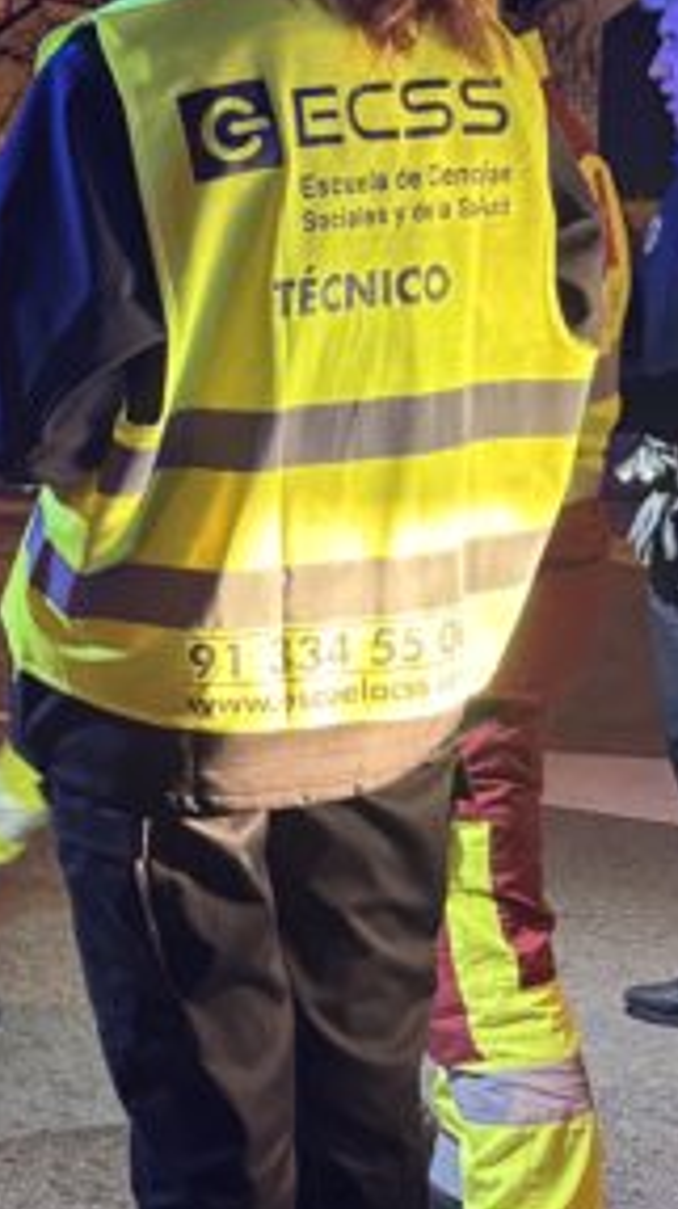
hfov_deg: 15.4
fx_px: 2242
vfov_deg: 30.0
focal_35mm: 70
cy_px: 425
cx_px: -446
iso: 800
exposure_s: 1/55
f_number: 1.78
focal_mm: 6.76
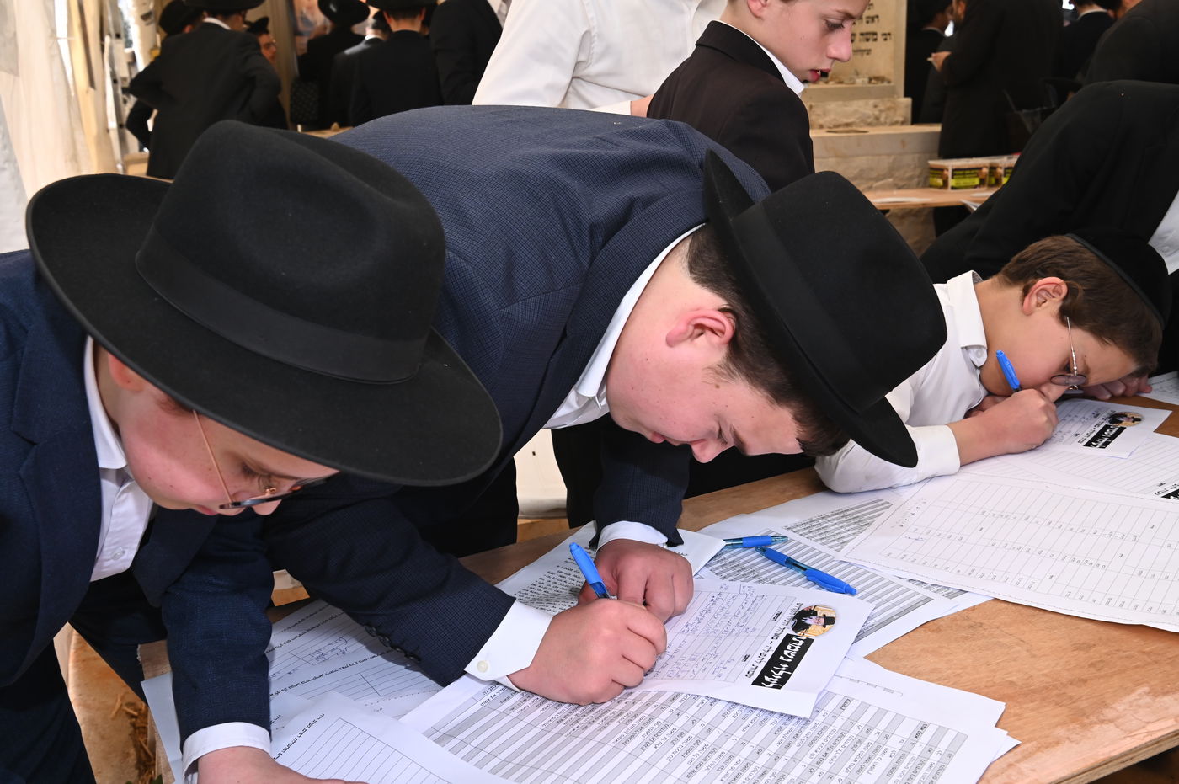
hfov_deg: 53.2
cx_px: 590
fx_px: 1178
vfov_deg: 36.8
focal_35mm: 36
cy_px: 392
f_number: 10
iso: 1000
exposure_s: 1/200
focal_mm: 36
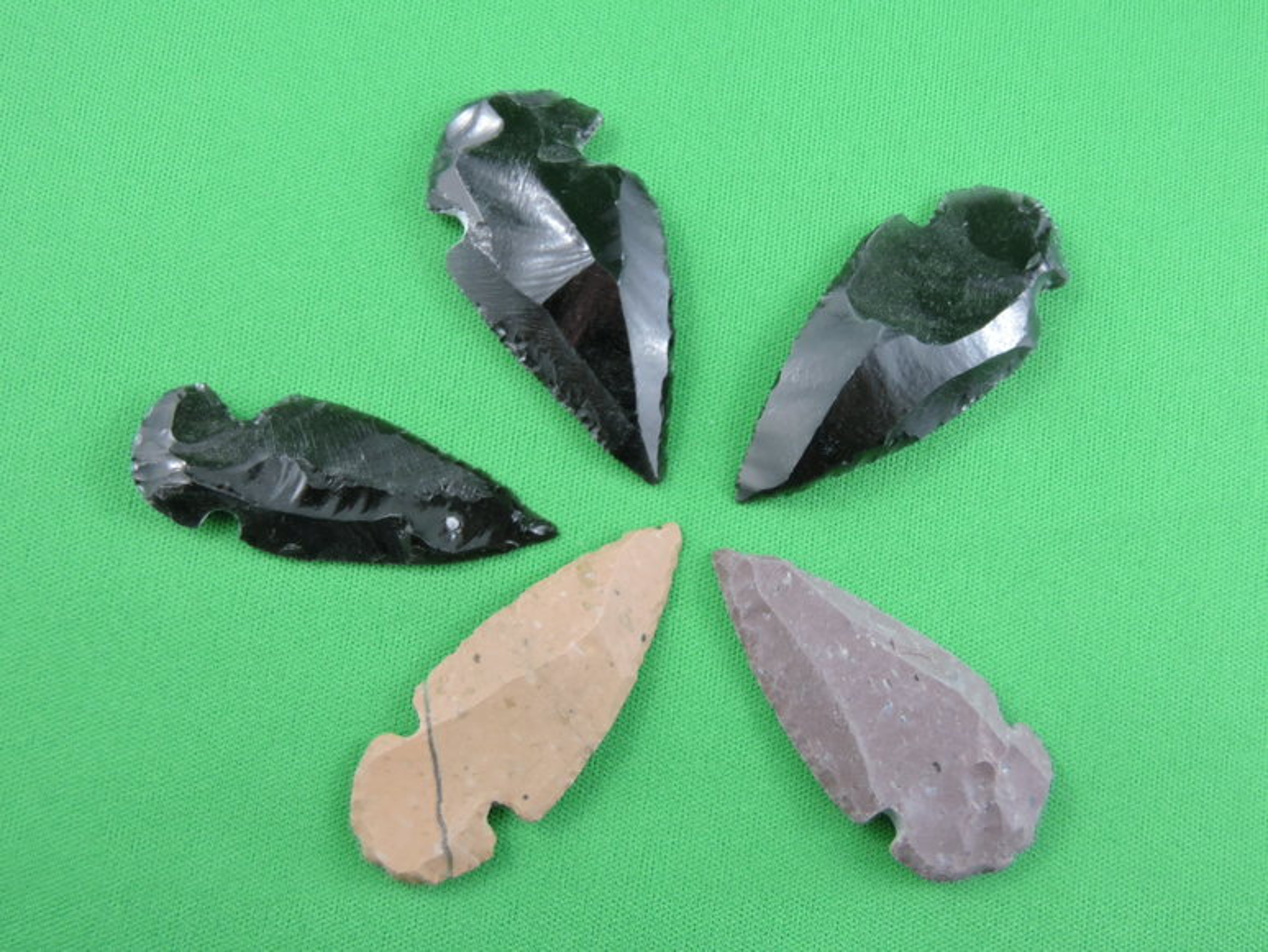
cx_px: 634
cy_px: 476
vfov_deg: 43.0
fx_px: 1209
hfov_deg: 55.3
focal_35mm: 33
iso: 800
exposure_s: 1/100
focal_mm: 5.9
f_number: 3.6
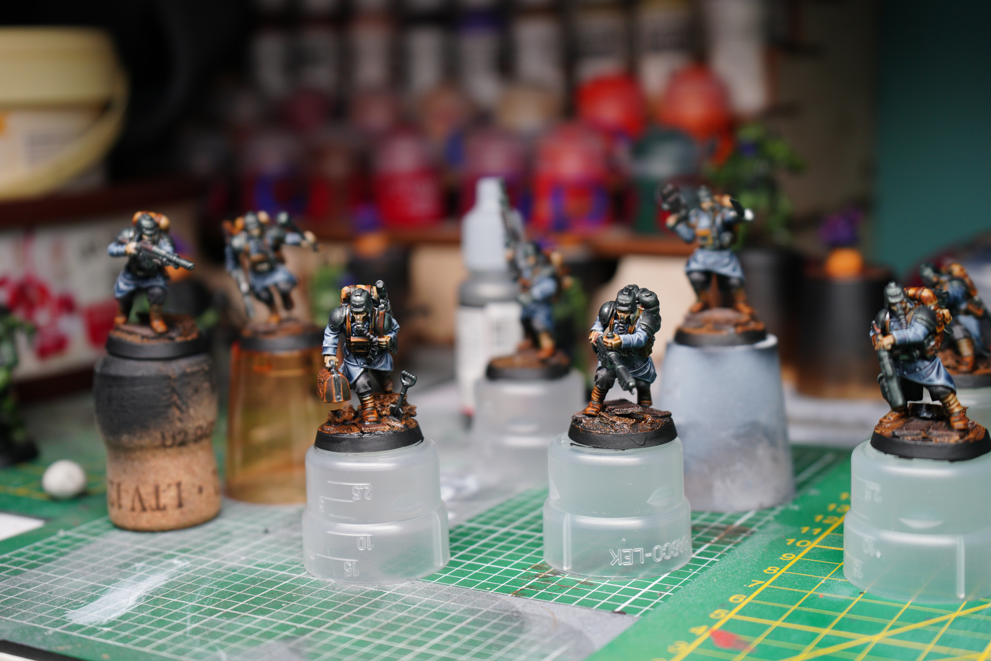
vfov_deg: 27.5
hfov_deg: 40.3
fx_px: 1349
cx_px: 496
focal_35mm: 49
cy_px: 330
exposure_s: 1/100
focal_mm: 49
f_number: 4.5
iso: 400
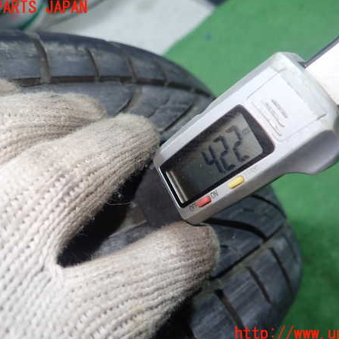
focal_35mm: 30
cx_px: 178
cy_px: 171
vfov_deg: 54.0
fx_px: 332
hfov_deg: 54.0
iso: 200
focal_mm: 4.5
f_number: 2
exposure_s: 1/50
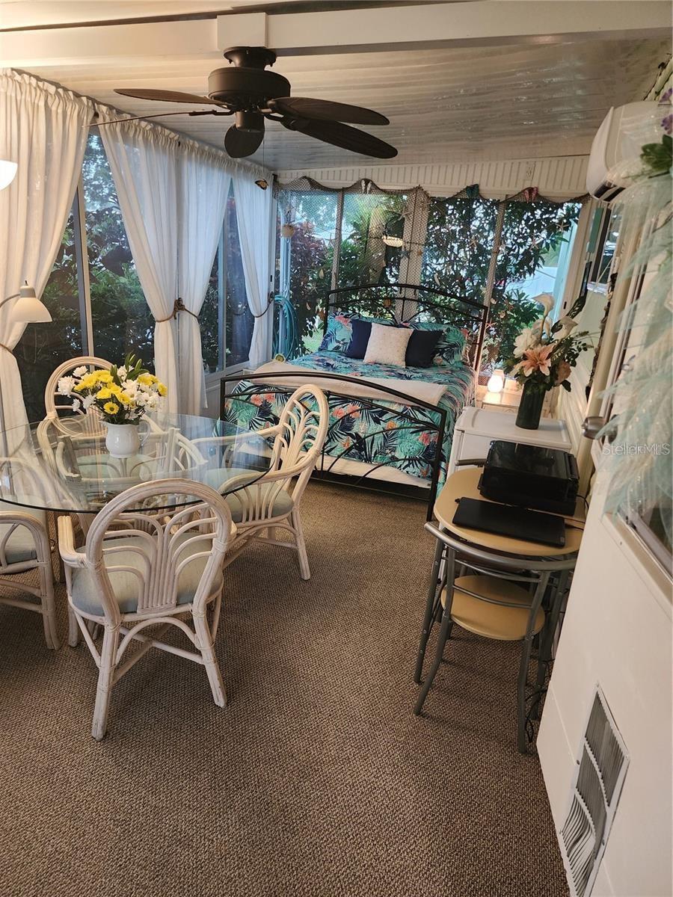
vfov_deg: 73.9
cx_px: 336
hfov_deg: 58.9
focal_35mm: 23
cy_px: 448
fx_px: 596
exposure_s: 1/60
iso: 500
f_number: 1.8
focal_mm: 6.4
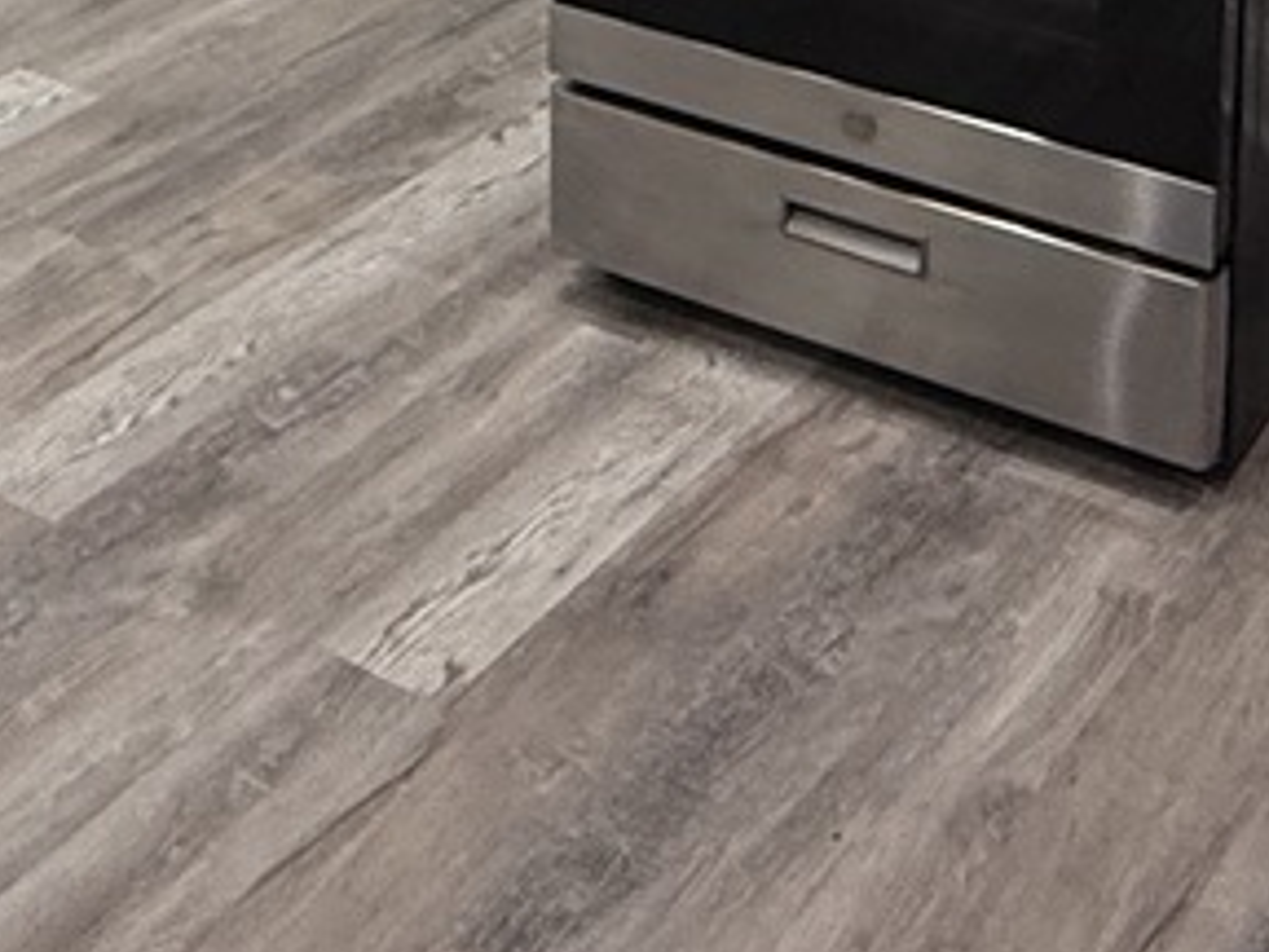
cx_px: 881
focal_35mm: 70
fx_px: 2566
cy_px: -868
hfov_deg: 27.5
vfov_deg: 16.7
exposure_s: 1/120
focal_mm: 2.22
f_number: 2.2
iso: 320
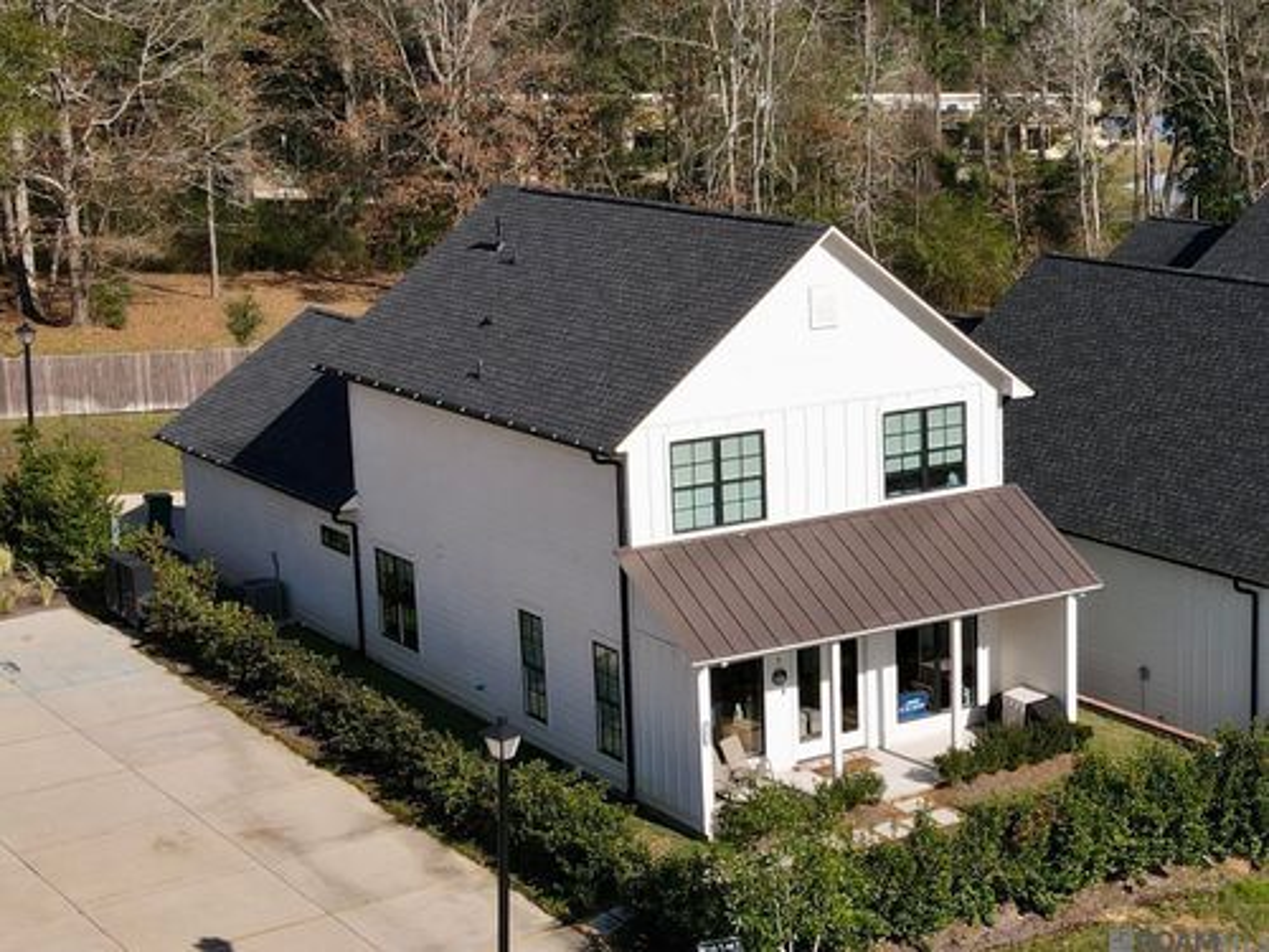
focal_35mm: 24
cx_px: 634
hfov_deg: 71.6
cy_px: 476
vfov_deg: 56.8
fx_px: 880
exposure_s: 1/800
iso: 100
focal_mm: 4.5
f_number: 2.8
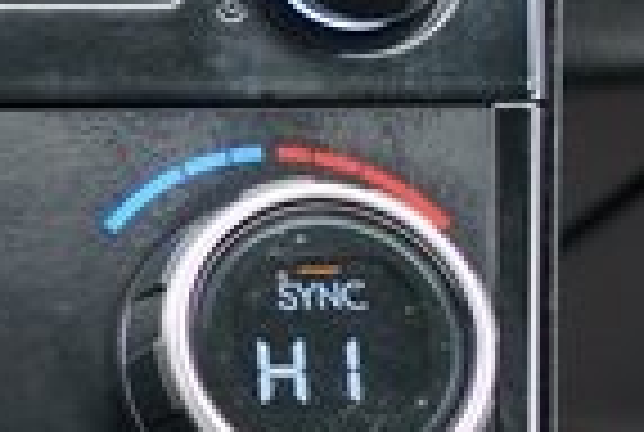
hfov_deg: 10.1
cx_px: -748
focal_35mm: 183
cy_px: 353
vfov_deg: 7.5
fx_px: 3280
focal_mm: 41
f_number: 4
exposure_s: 1/60
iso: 320
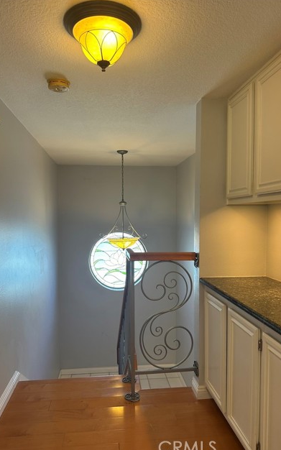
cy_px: 228
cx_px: 142
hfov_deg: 47.6
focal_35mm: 26
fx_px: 319
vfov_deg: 70.4
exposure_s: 1/120
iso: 160
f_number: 1.78
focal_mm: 6.86
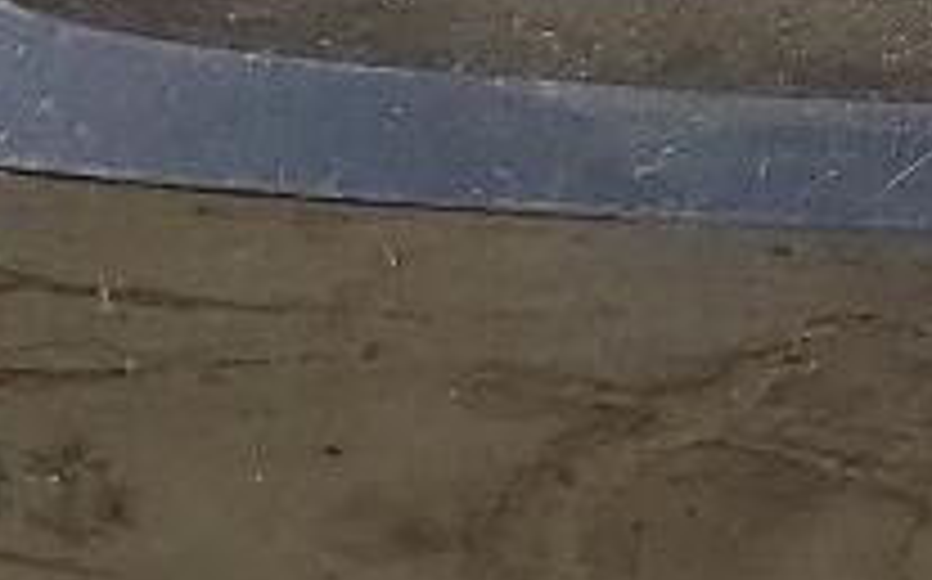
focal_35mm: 213
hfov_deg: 9.0
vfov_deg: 5.9
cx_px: 2107
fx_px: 5406
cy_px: -814
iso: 50
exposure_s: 1/1667
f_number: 1.5
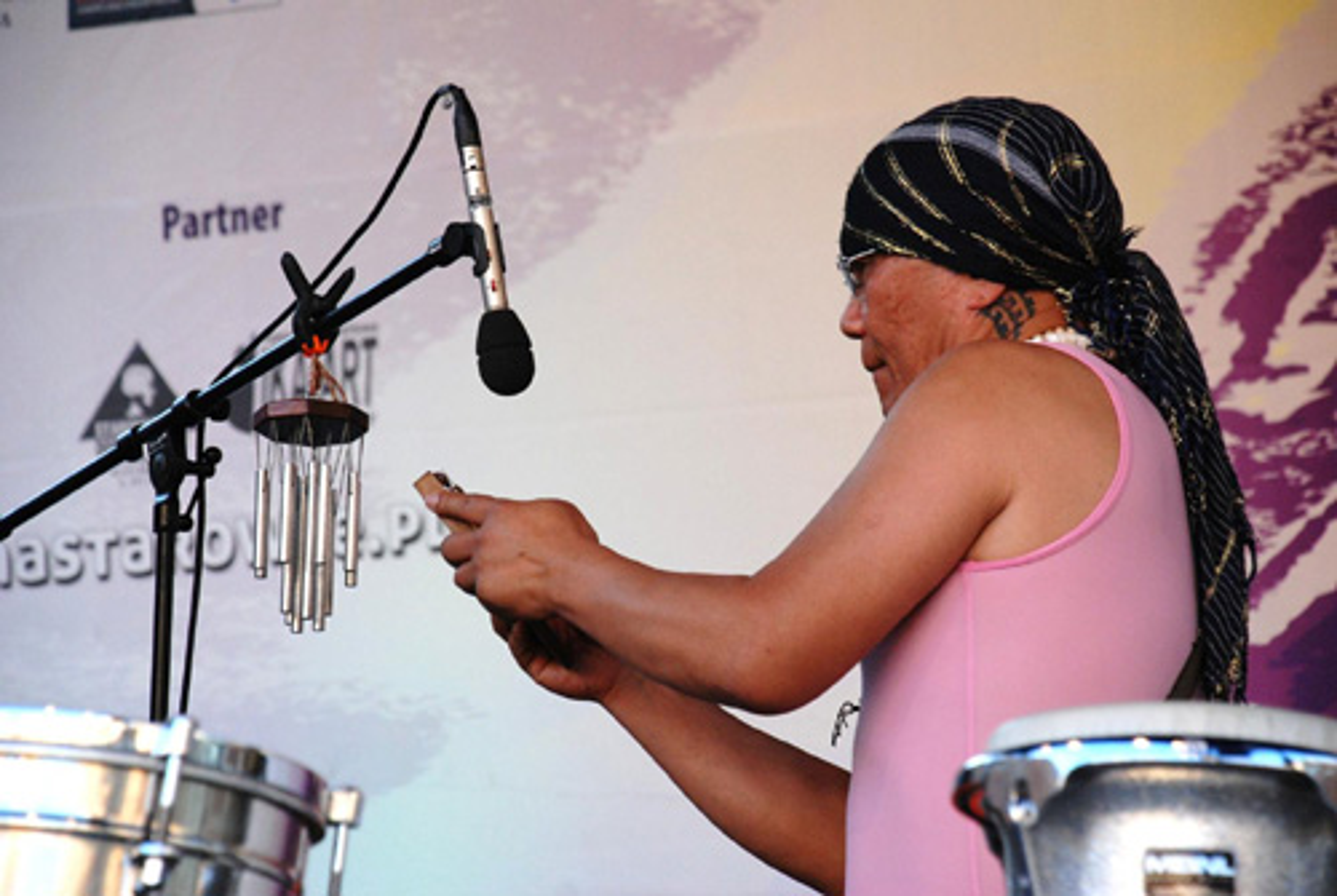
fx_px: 5858
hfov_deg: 13.0
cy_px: 448
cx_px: 668
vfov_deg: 8.7
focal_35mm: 158
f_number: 5.6
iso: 800
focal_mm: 105
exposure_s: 1/250
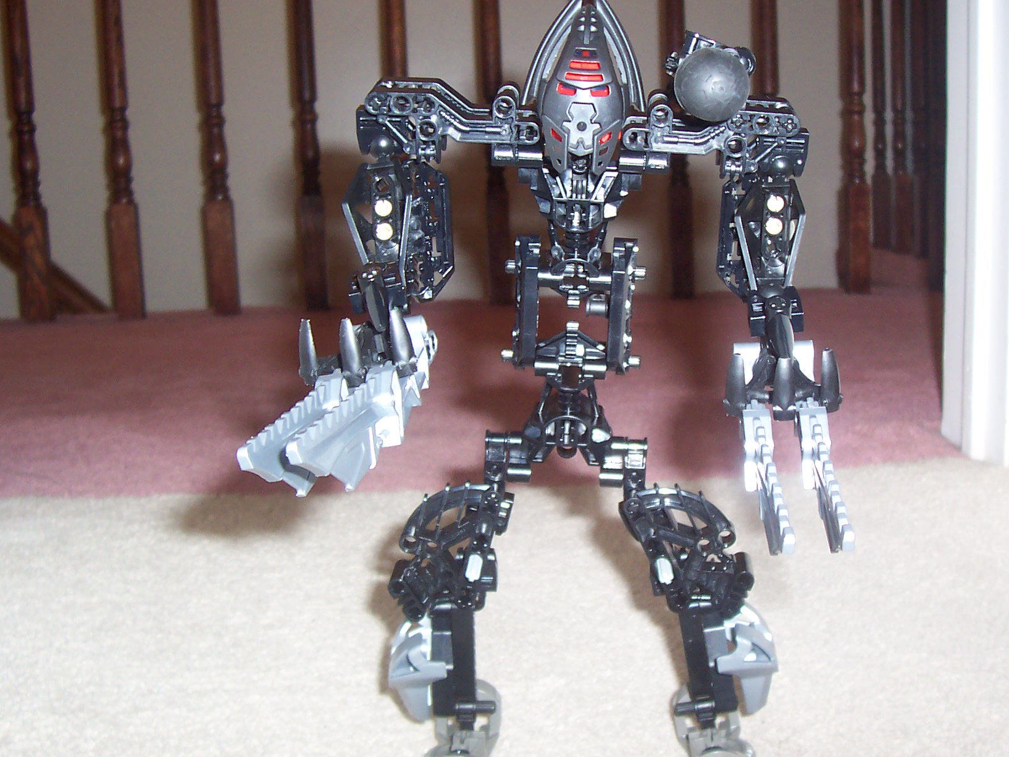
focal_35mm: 46
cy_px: 385
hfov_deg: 41.1
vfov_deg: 31.5
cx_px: 593
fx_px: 1341
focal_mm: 5.6
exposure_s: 1/60
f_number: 2.8
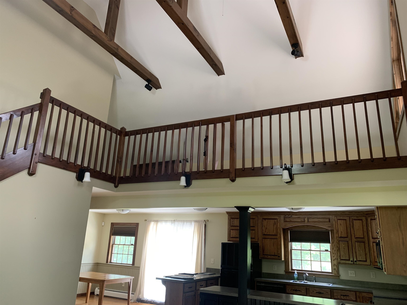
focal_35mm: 26
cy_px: 152
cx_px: 204
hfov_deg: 67.3
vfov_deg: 53.1
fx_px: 306
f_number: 1.8
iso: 160
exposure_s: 1/60
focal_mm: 4.25
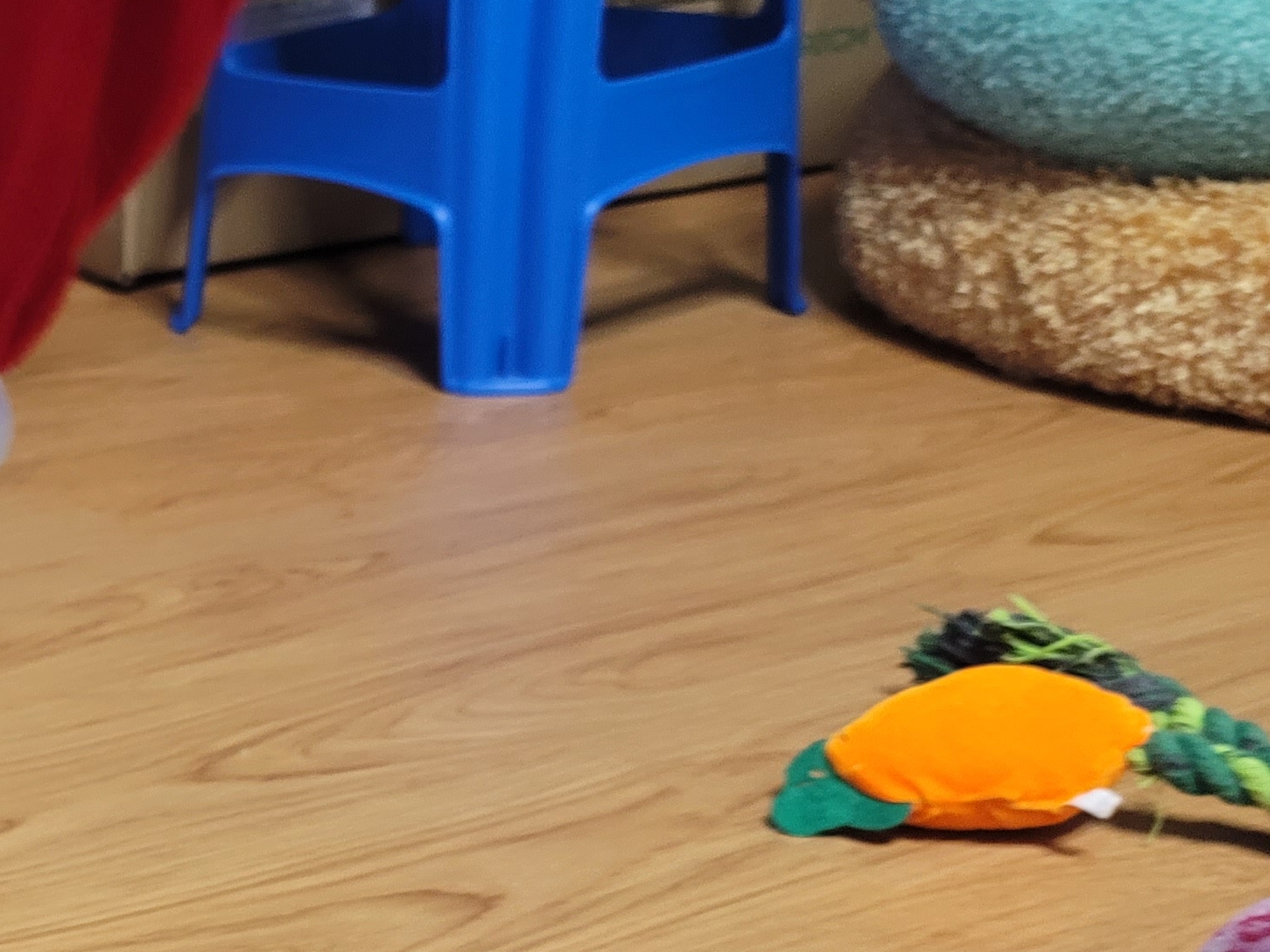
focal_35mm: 69
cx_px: -214
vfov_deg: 20.7
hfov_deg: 25.5
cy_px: 925
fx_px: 2532
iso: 400
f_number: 1.8
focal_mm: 7
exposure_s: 1/39
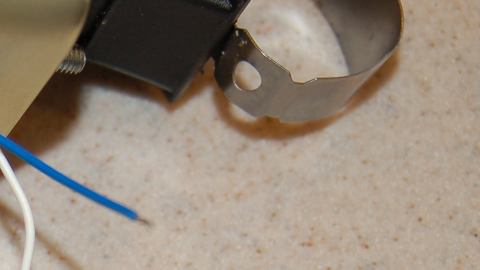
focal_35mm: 136
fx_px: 1731
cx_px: -34
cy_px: 482
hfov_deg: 15.4
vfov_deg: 8.6
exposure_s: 1/60
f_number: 3.3
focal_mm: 28
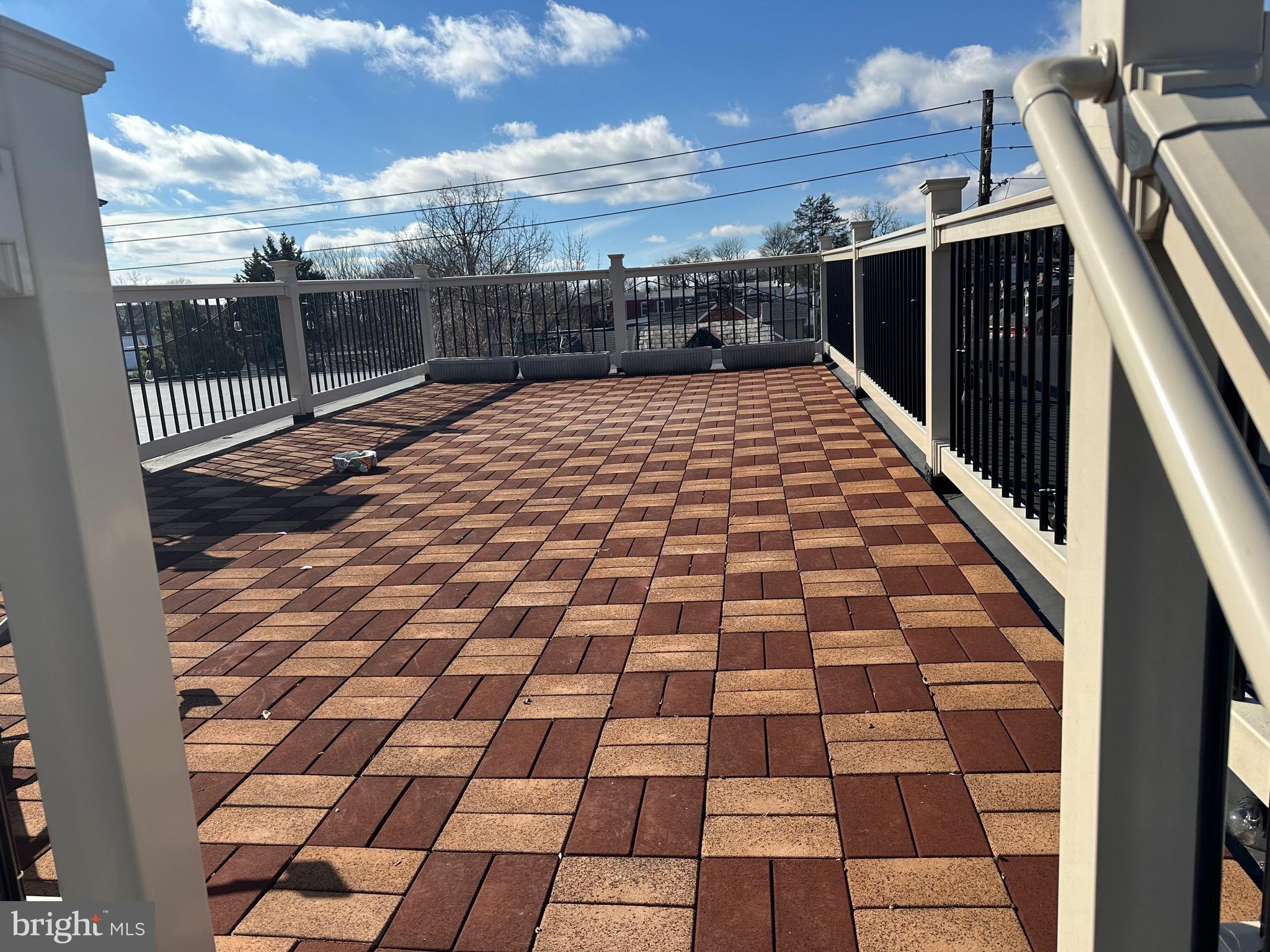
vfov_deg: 56.8
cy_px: 476
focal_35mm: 24
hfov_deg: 71.6
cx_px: 635
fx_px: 881
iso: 80
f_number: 1.78
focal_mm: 6.86
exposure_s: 1/6211
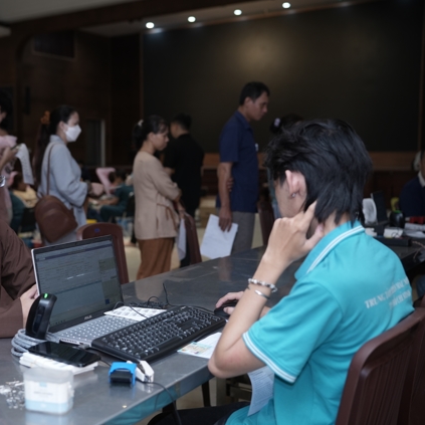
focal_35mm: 47
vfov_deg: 36.1
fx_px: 653
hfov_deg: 35.2
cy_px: 211
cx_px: 103
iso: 500
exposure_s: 1/250
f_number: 2.5
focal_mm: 36
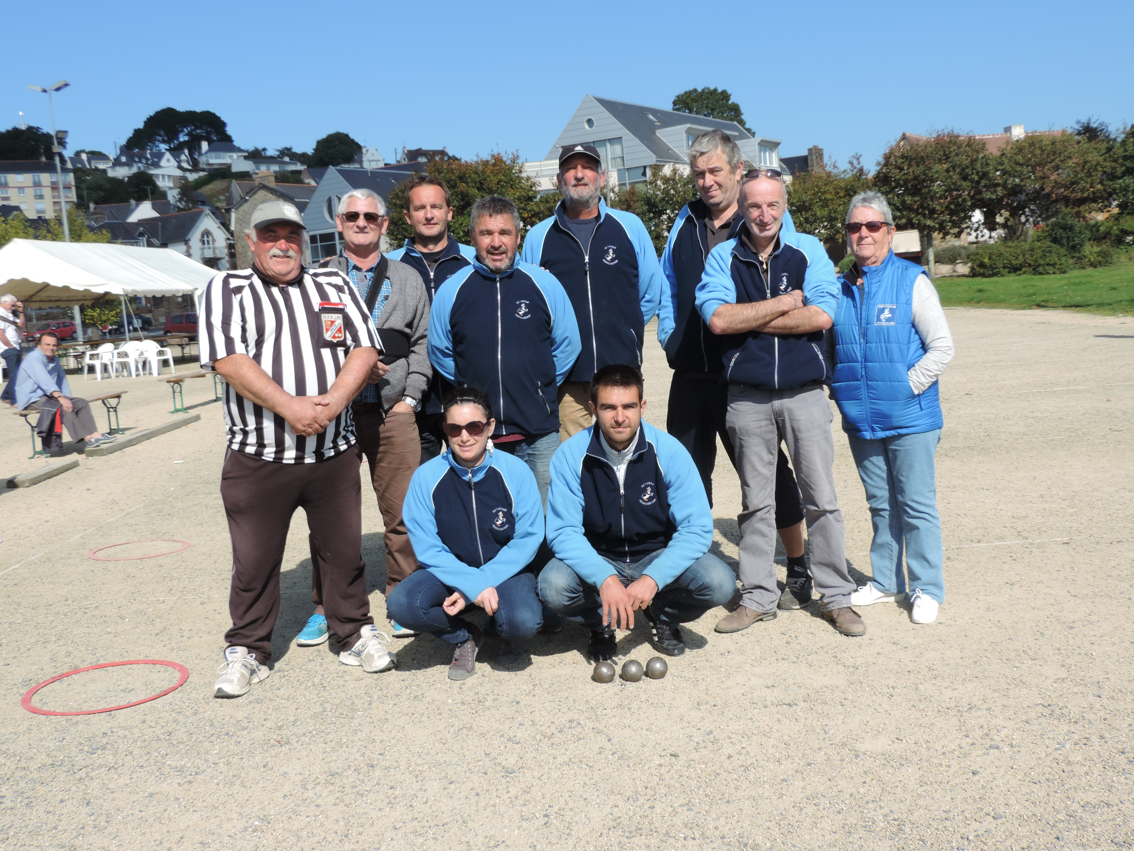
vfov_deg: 40.7
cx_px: 567
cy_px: 426
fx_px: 1147
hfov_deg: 52.6
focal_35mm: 35
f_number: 3.3
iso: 80
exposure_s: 1/1000
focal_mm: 6.2
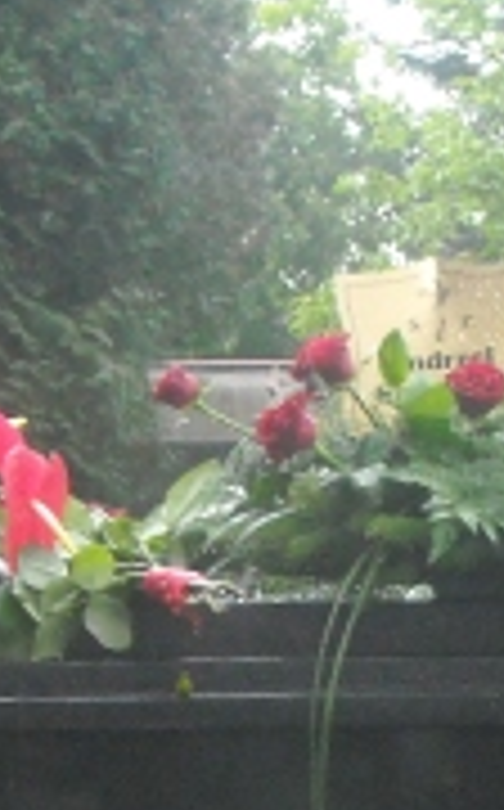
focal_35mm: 132
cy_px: 832
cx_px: 324
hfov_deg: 9.9
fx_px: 2910
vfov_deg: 15.5
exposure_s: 1/45
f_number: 2.8
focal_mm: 5.7
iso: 400
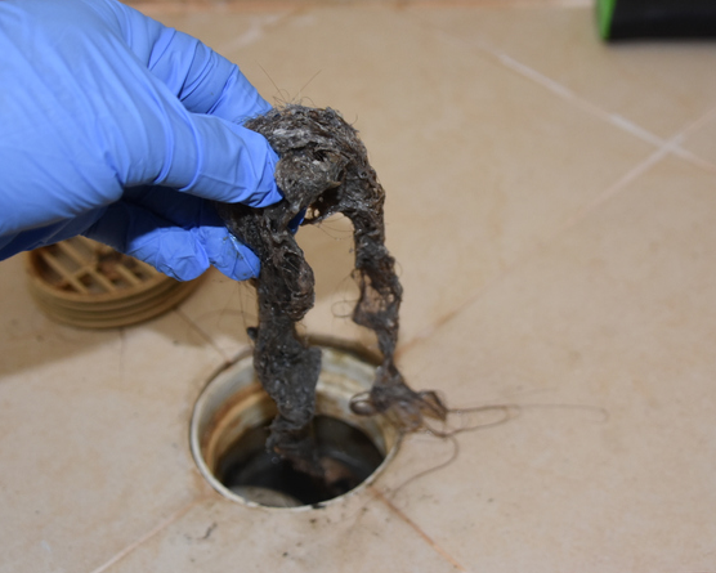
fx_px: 933
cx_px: 390
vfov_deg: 34.2
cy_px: 274
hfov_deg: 42.0
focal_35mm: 44
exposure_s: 1/60
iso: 1000
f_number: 3.8
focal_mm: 24
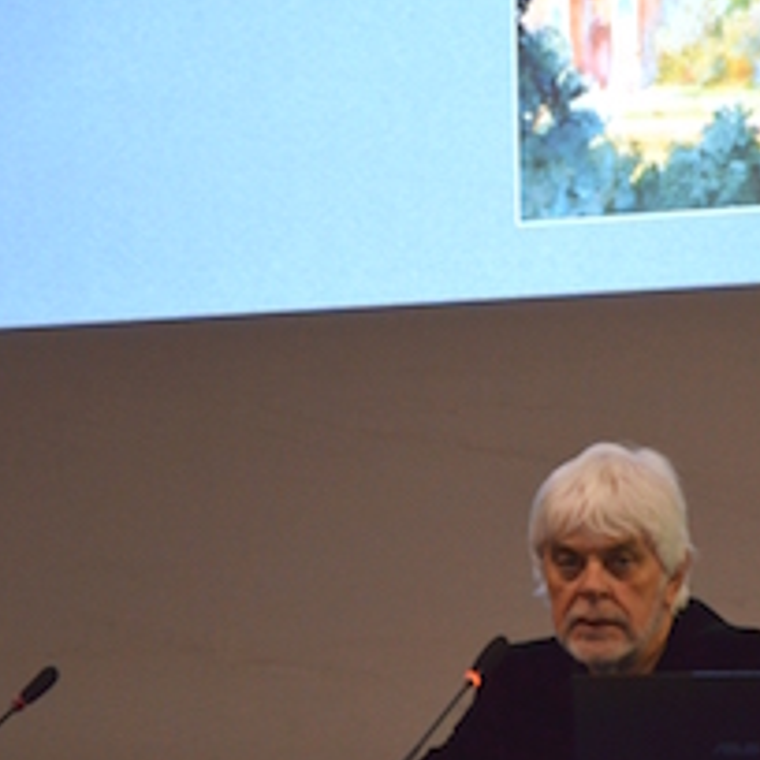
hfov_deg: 6.7
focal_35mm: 262
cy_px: 471
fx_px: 6504
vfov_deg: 6.7
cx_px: 604
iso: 2500
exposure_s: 1/30
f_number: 5.6
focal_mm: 105
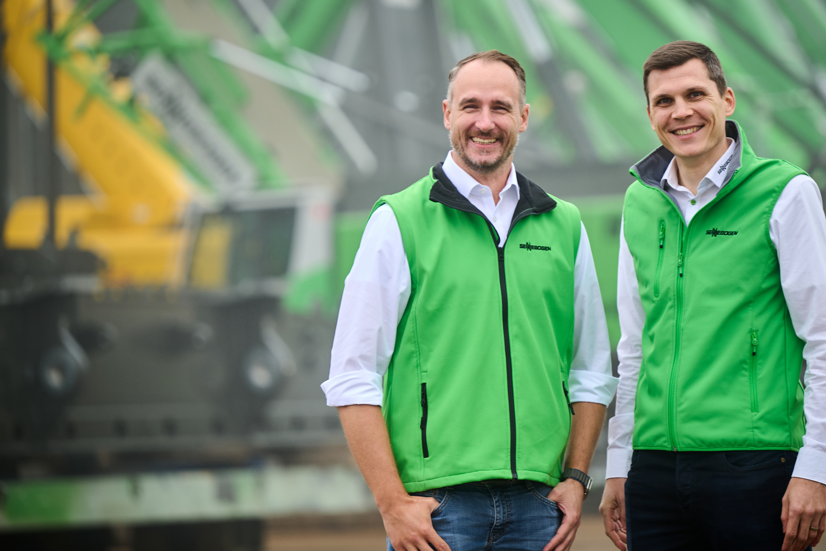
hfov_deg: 10.8
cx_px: 468
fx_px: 4382
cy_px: 261
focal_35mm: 191
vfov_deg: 7.2
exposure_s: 1/250
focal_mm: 155
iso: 160
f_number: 2.8
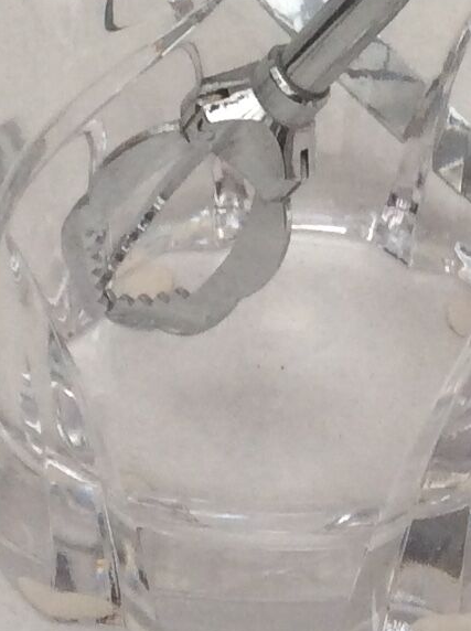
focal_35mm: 145
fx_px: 2638
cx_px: 447
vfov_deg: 13.4
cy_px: -15
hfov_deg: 10.1
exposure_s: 1/100
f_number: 2.4
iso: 50
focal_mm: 3.3
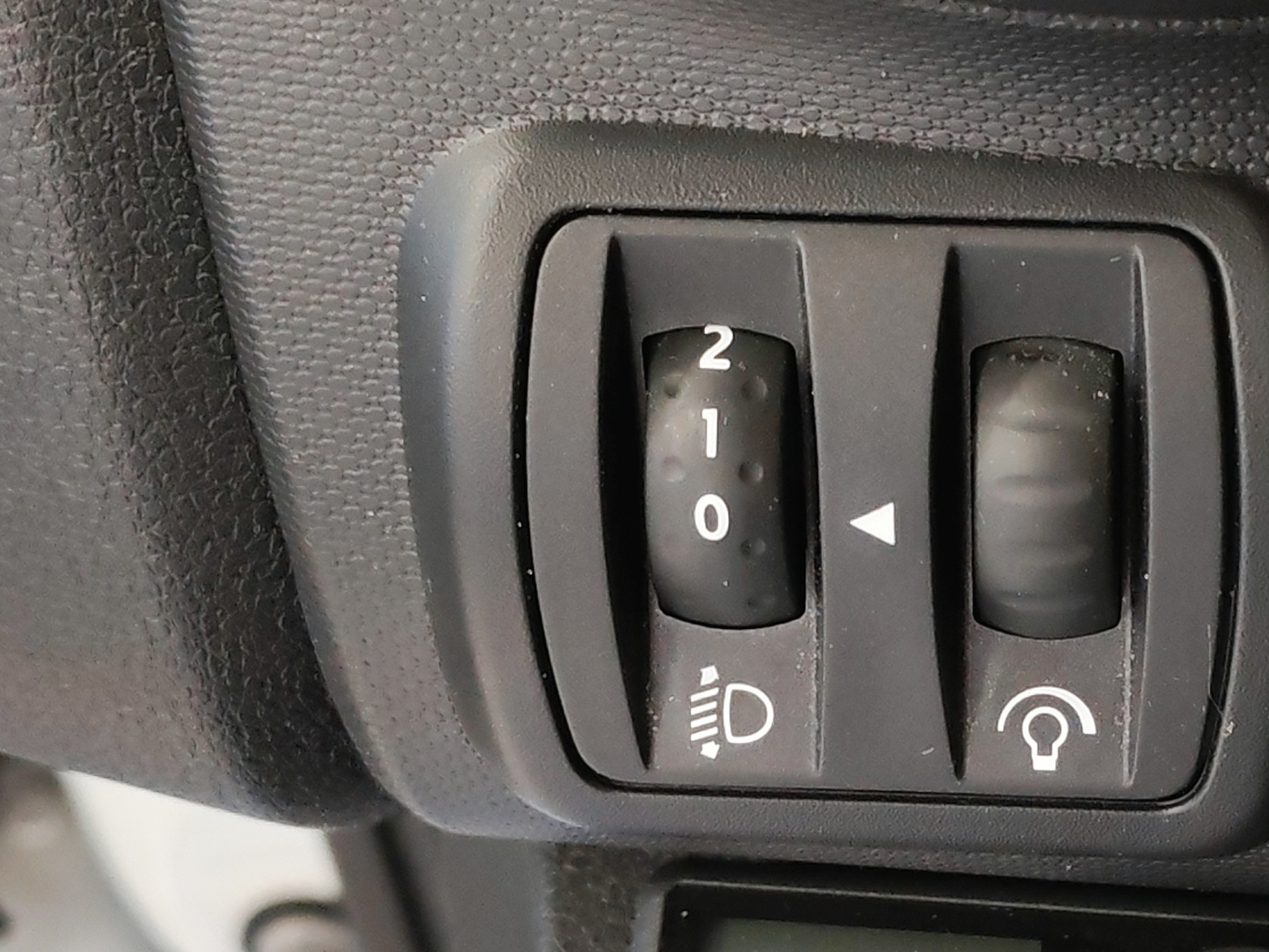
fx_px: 3263
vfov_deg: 16.6
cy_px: 650
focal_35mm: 89
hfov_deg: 21.6
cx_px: 1121
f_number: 1.9
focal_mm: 6.12
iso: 1250
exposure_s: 1/50
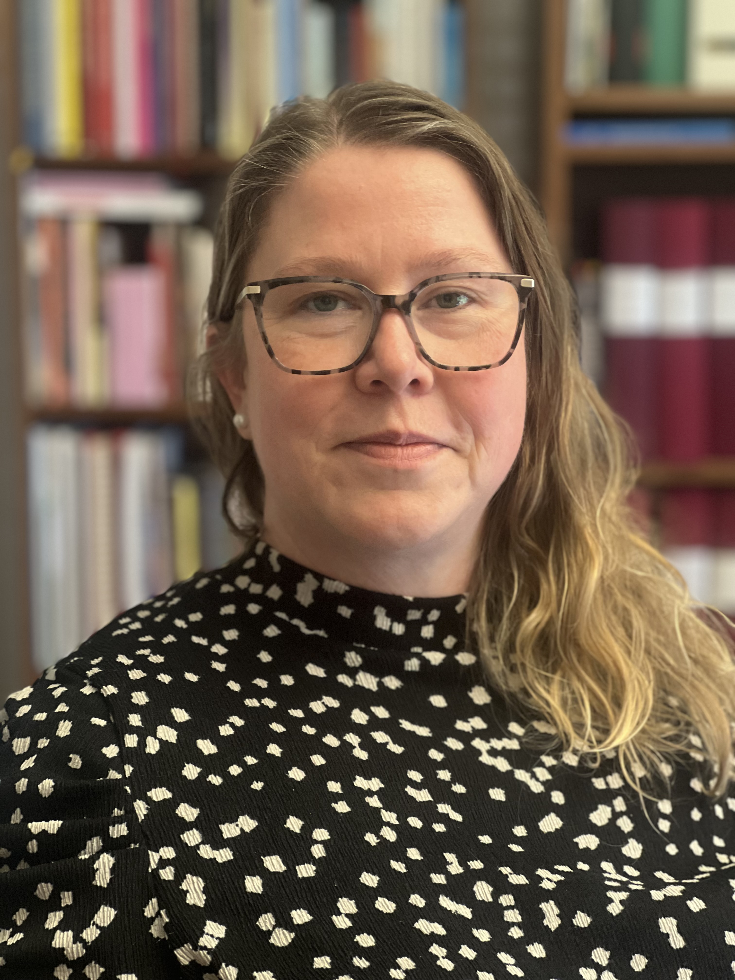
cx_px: 368
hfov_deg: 19.1
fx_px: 2180
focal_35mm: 77
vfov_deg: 25.3
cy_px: 490
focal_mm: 9
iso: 200
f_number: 2.8
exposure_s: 1/33
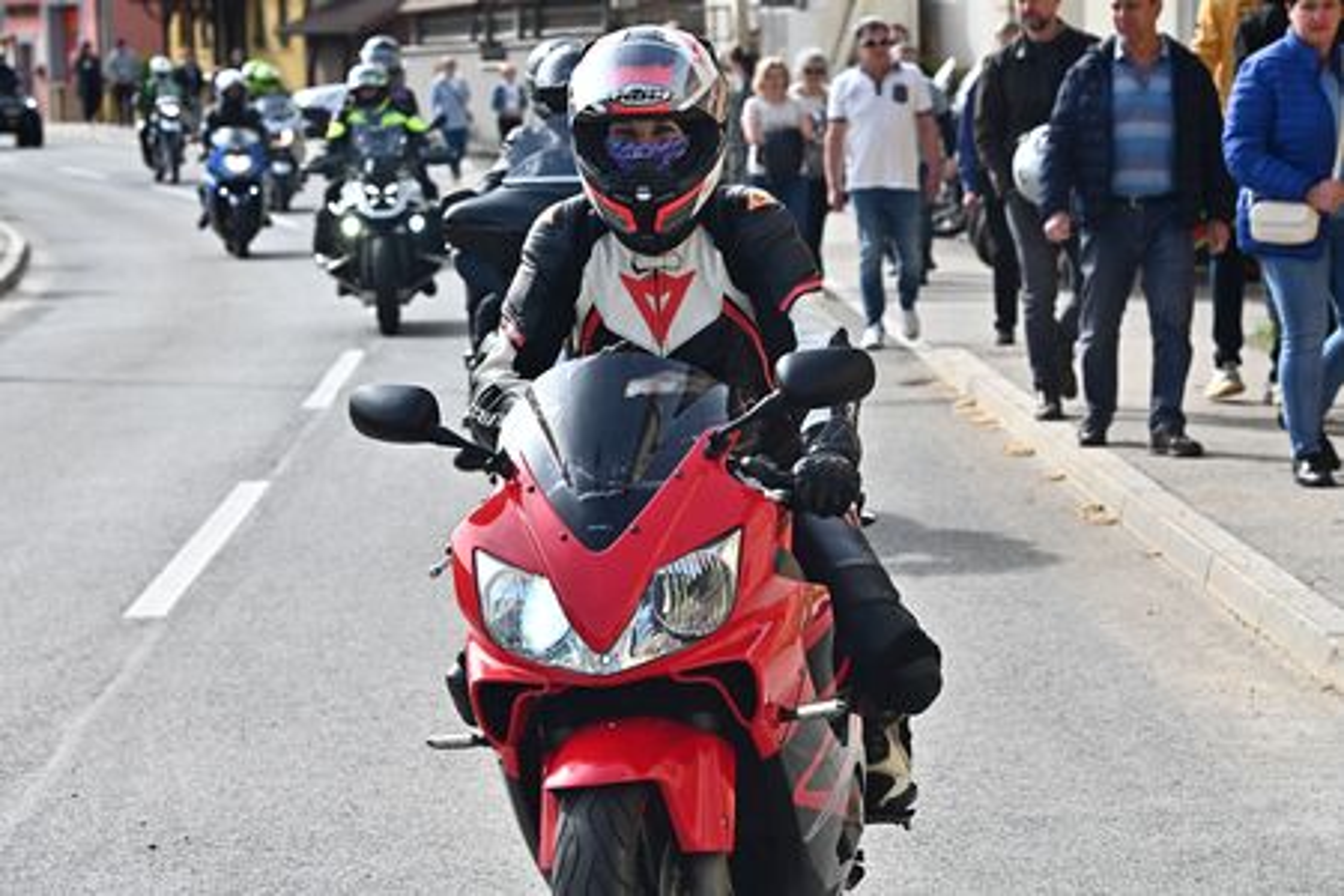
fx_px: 5040
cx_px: 672
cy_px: 448
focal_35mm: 135
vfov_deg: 10.2
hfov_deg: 15.2
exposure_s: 1/2500
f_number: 10
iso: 1600
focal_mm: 135
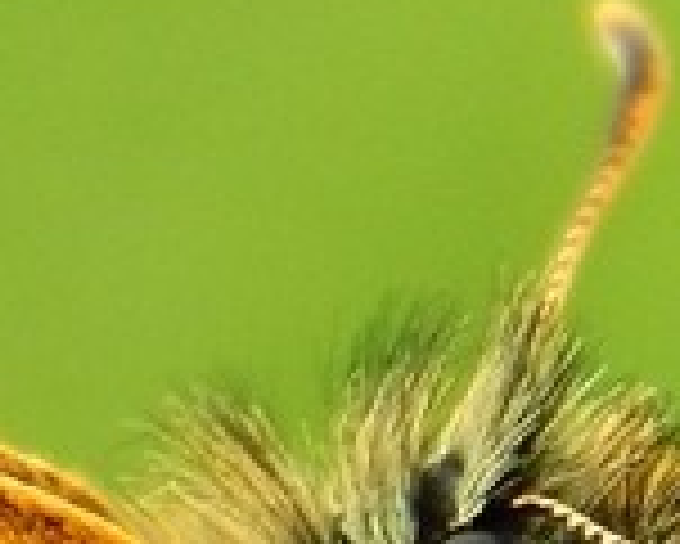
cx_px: -108
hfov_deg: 2.3
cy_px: 931
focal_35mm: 838
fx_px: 16876
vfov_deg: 1.8
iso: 125
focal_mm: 28.7
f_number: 5.1
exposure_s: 1/125
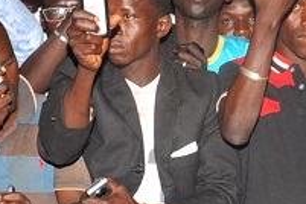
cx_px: 119
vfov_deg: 8.3
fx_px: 1394
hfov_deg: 12.5
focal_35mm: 164
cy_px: 228
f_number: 6.3
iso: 640
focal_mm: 22
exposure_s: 1/100
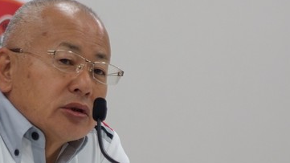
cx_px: 112
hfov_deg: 9.1
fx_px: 1815
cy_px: 148
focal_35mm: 236
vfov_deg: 5.1
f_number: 2.8
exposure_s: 1/125
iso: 400
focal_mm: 75
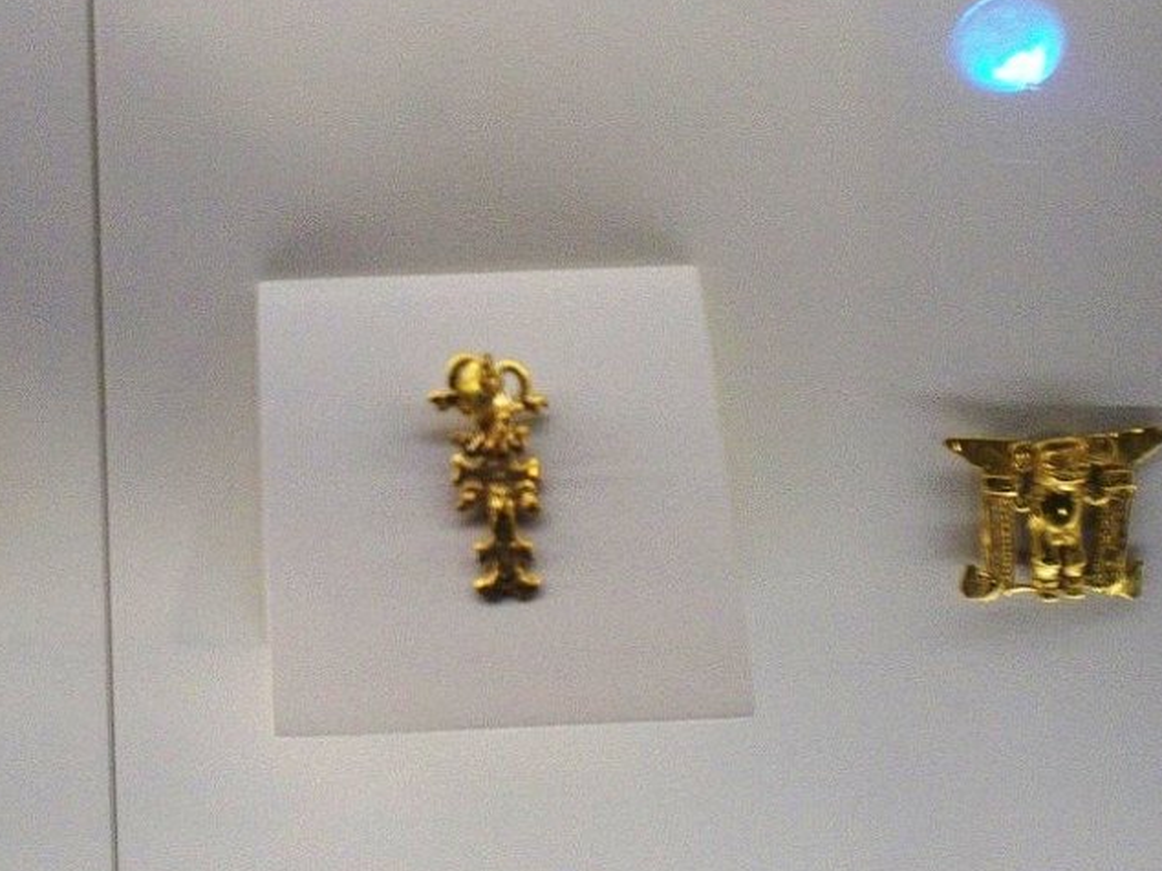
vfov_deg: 22.6
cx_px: 350
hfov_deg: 30.0
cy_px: 169
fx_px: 2148
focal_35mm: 64
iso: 140
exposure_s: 1/6.67
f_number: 4.5
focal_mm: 6
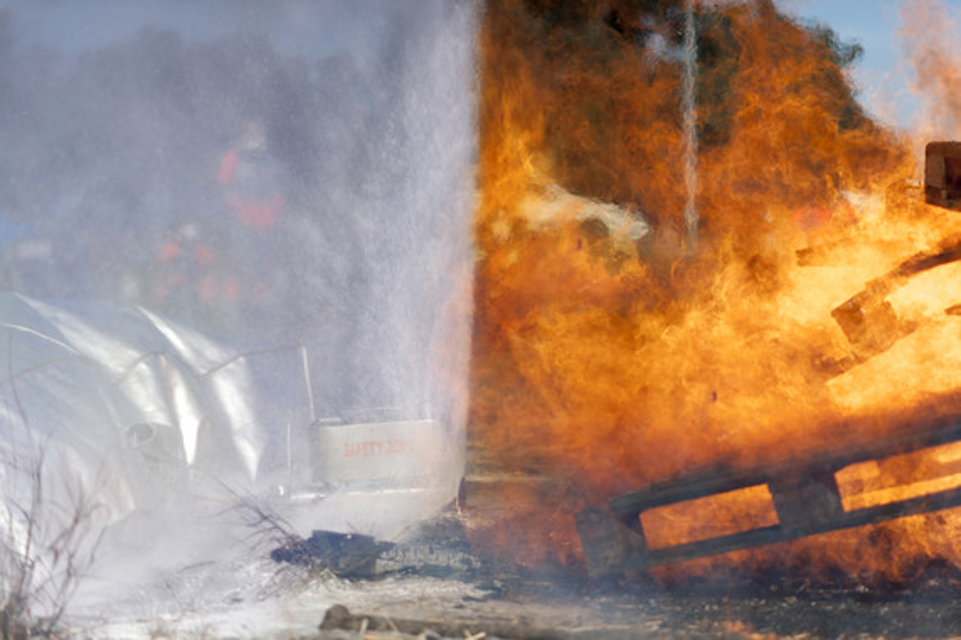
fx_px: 2268
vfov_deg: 16.1
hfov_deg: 23.9
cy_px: 320
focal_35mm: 85
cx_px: 480
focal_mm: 85
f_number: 2
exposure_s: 1/8000
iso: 200
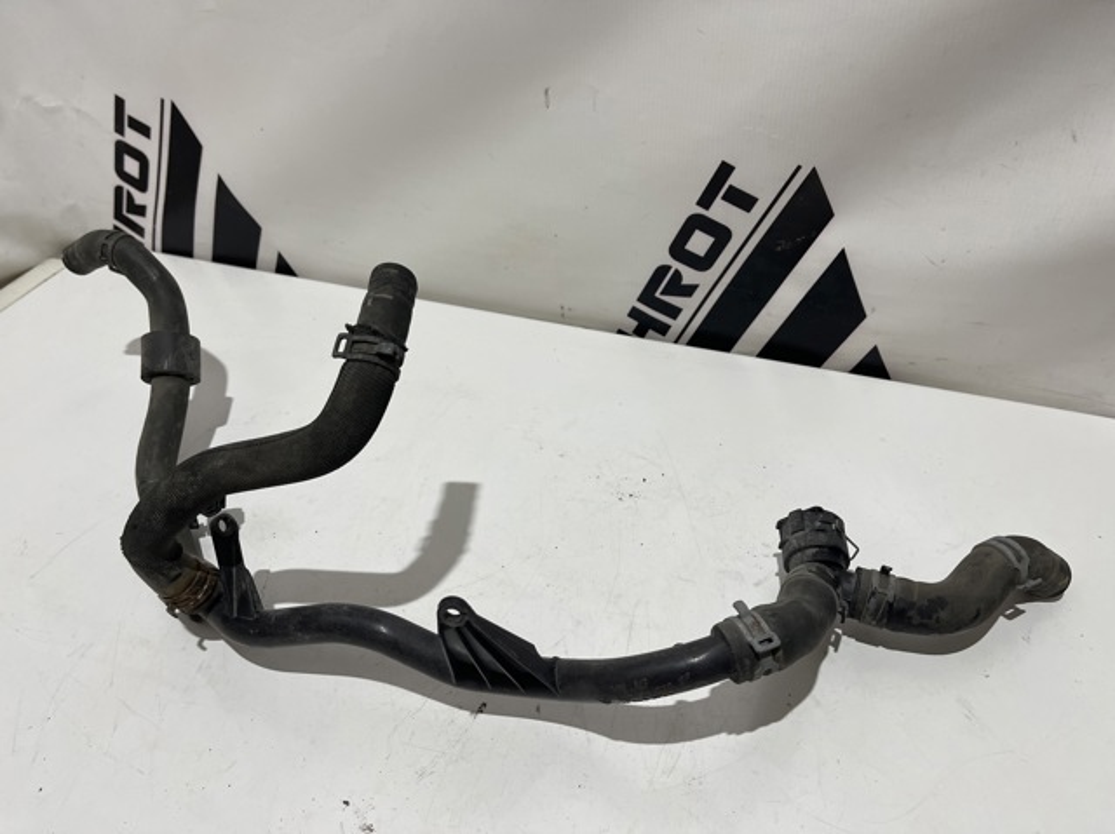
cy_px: 417
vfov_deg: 54.8
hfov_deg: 69.4
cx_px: 558
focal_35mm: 25
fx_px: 805
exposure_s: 1/100
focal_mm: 5.1
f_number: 1.6
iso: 125
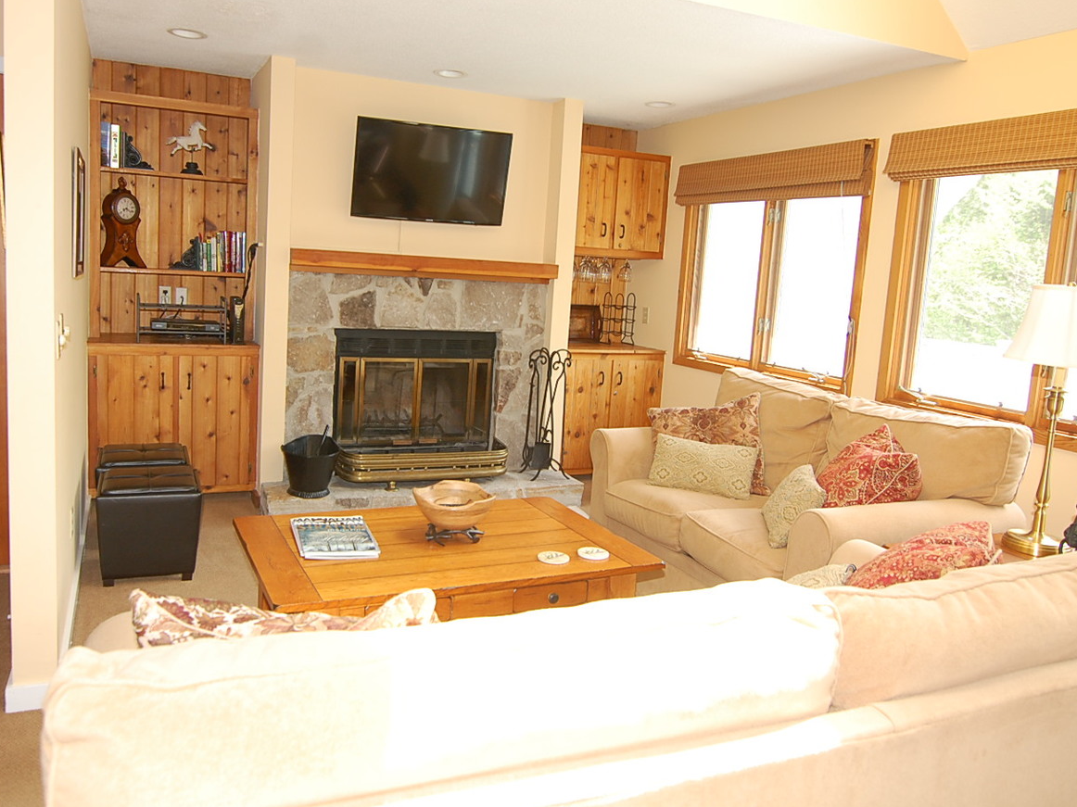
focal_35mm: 25
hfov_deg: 69.2
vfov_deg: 54.8
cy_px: 371
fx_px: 778
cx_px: 475
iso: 400
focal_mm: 14
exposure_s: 1/100
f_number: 5
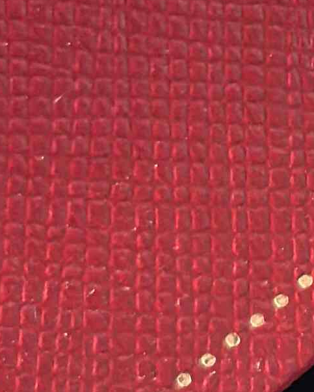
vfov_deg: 6.1
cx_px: 934
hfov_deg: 4.7
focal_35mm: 313
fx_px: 3637
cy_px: -321
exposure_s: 1/80
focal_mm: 6.86
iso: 125
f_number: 1.78
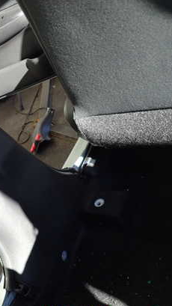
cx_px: -11
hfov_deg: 27.5
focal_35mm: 40
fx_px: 324
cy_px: 156
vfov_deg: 50.5
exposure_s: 1/160
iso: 100
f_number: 2
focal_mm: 4.5
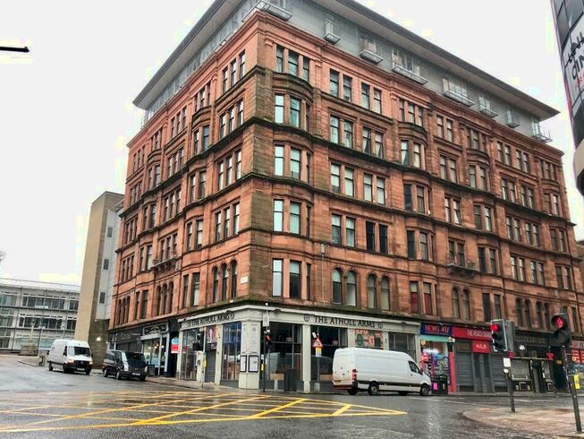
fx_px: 506
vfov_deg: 46.8
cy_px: 227
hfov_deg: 59.9
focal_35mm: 30
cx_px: 284
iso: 20
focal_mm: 4
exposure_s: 1/50
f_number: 1.8
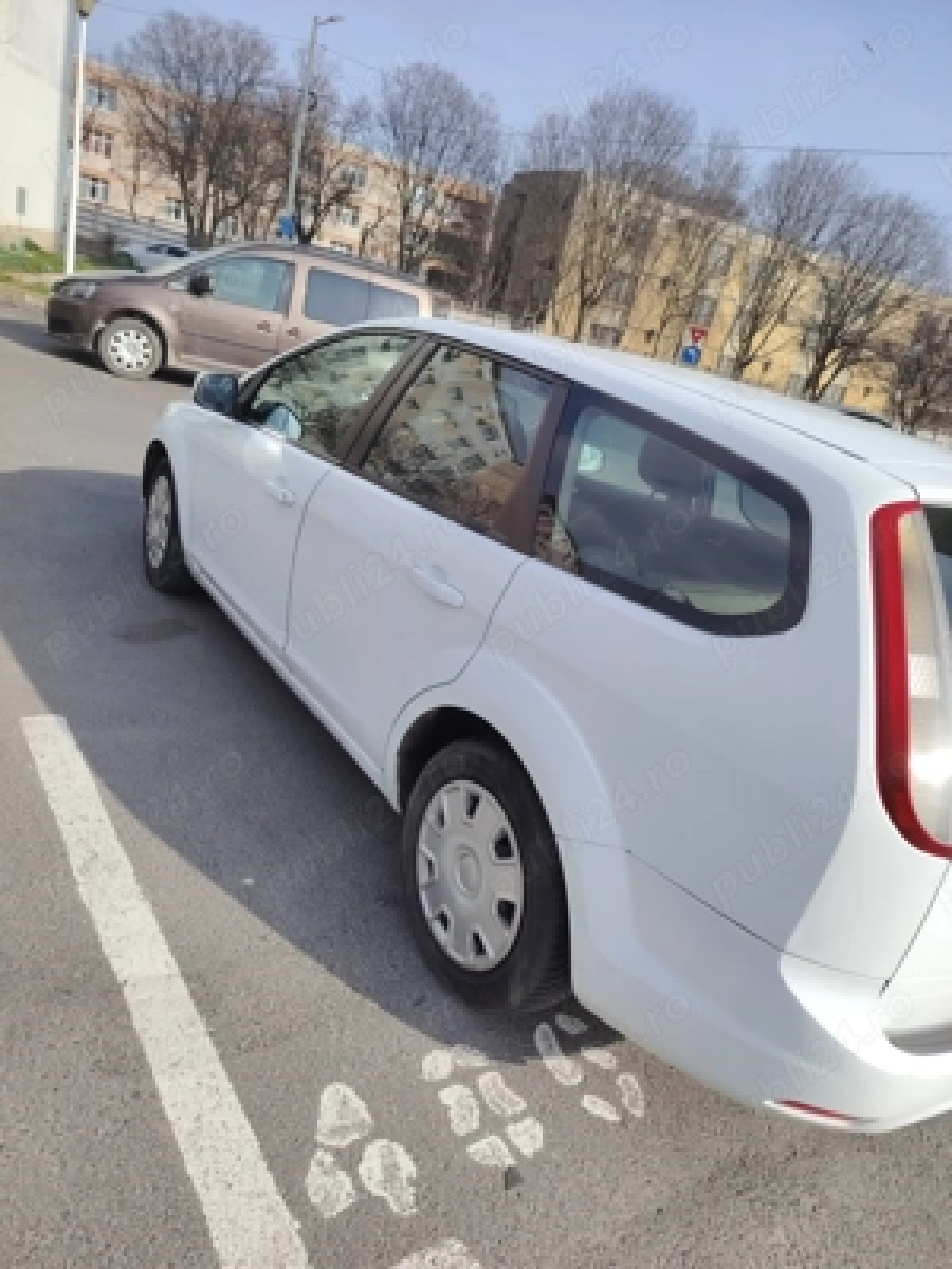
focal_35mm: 24
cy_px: 634
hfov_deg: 56.8
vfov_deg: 71.6
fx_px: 880
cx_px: 476
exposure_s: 1/782
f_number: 1.75
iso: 100
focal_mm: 5.25
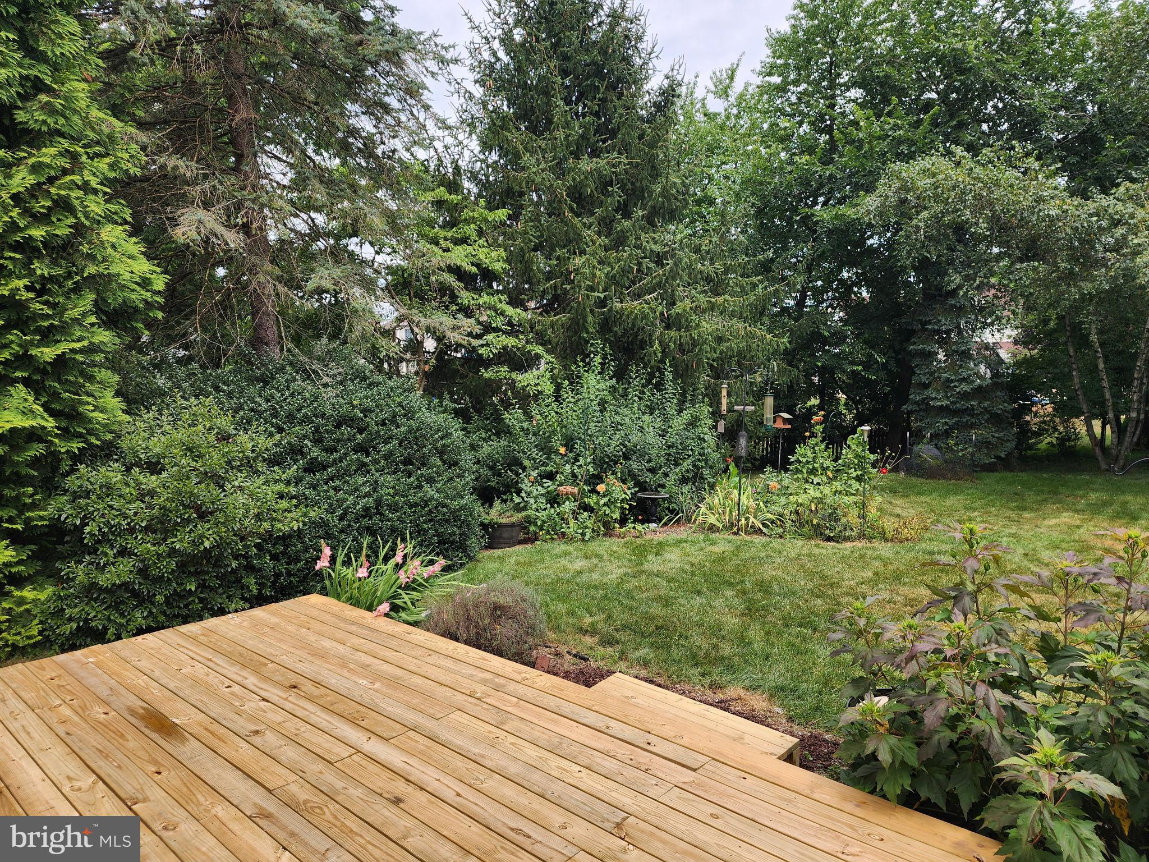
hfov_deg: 73.9
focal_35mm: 23
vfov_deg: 58.9
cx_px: 574
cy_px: 431
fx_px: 763
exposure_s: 1/390
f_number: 1.8
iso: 12
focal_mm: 6.4
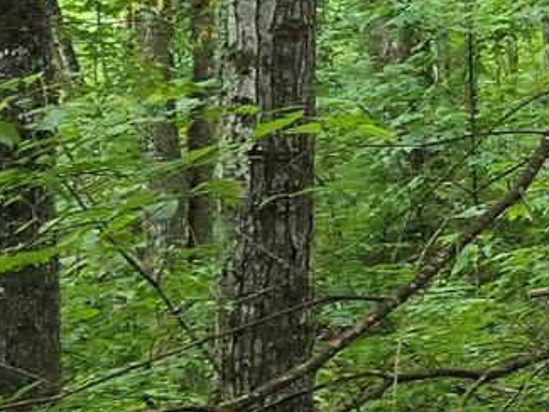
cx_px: 1302
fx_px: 2301
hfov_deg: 11.4
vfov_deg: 10.0
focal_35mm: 145
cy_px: -147
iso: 250
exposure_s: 1/120
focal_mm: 6.3
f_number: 1.7
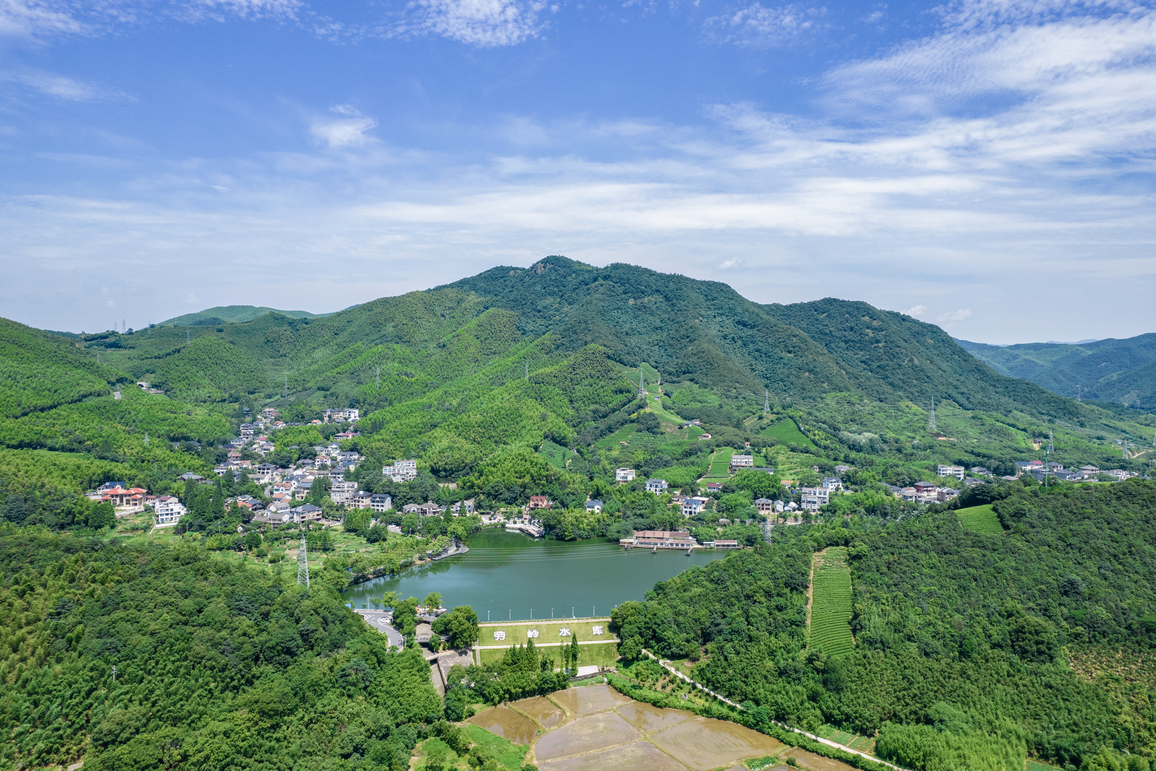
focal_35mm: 22
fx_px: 706
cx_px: 578
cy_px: 386
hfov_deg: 78.6
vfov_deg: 57.2
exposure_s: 1/1500
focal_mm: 8.38
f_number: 2.8
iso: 110
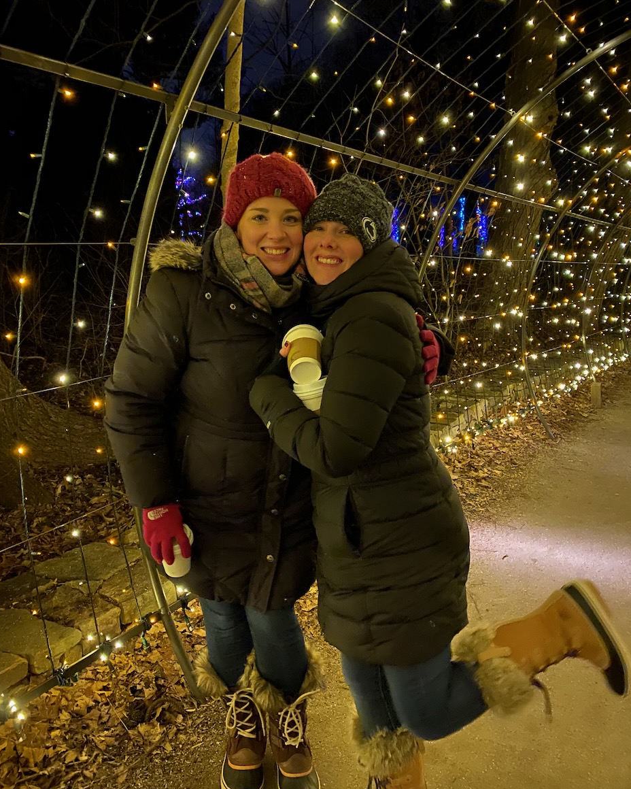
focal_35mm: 28
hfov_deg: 51.5
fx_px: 654
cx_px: 310
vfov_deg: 62.2
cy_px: 392
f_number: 1.8
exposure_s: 1/7
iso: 1000
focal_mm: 4.25
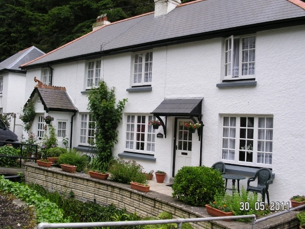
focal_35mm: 40
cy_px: 109
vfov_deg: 35.9
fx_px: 352
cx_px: 156
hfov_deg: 46.8
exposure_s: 1/125
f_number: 5.6
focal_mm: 7.8
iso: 100
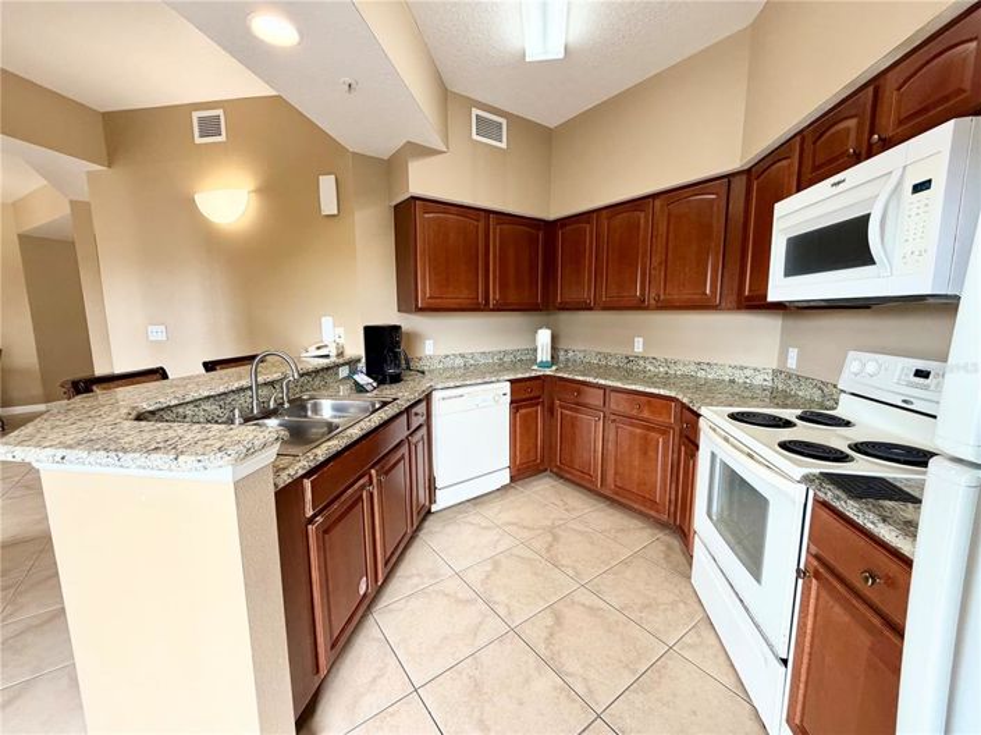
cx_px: 490
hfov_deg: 102.1
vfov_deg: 85.6
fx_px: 397
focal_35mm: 14
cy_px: 368
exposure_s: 1/120
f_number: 2.2
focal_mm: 2.22
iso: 250
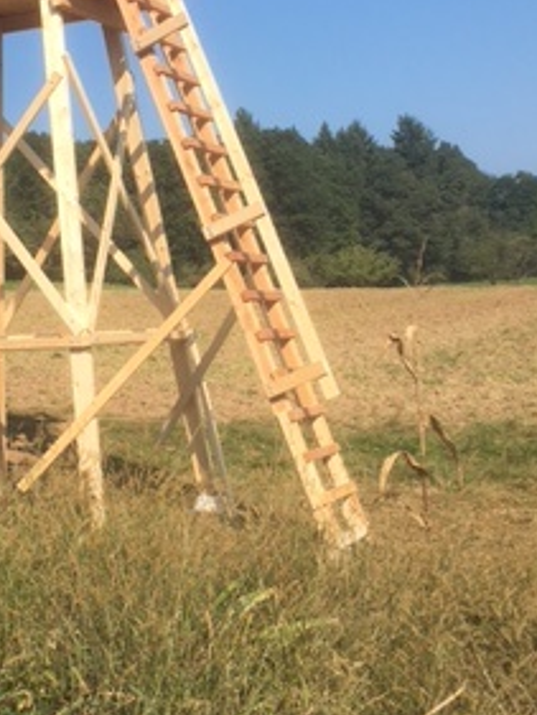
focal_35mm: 66
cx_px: 104
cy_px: 270
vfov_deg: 29.3
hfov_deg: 22.0
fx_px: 1364
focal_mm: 4.15
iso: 25
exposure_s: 1/1374
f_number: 2.2
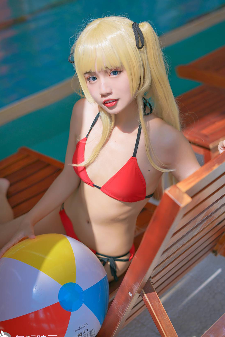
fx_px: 515
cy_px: 171
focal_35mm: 55
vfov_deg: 36.2
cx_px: 116
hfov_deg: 24.6
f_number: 2.5
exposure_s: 1/800
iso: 125
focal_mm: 50
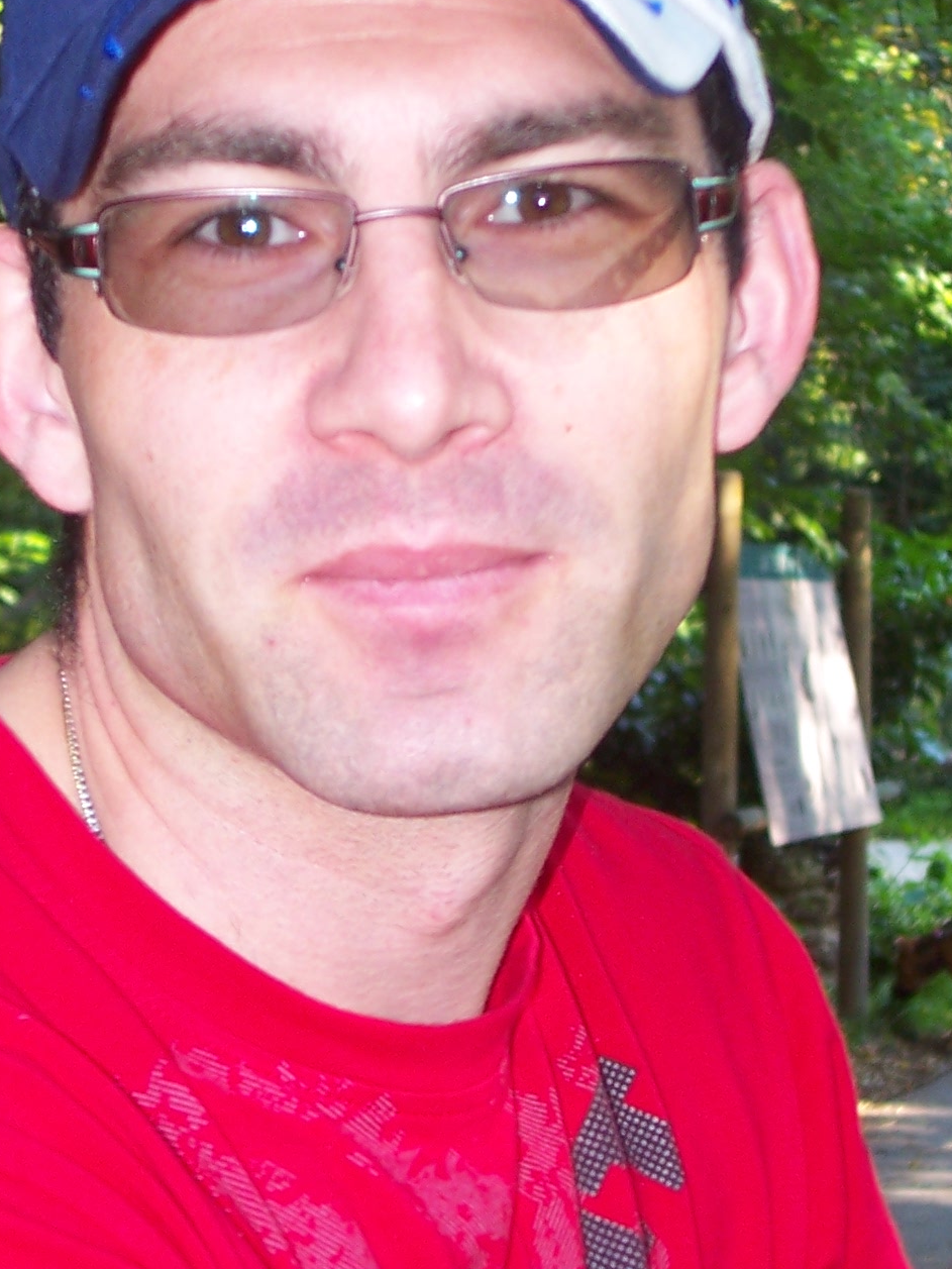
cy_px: 615
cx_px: 397
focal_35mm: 132
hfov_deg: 11.2
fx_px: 4839
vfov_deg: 14.9
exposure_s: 1/45
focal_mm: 12.3
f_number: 3.4
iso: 80
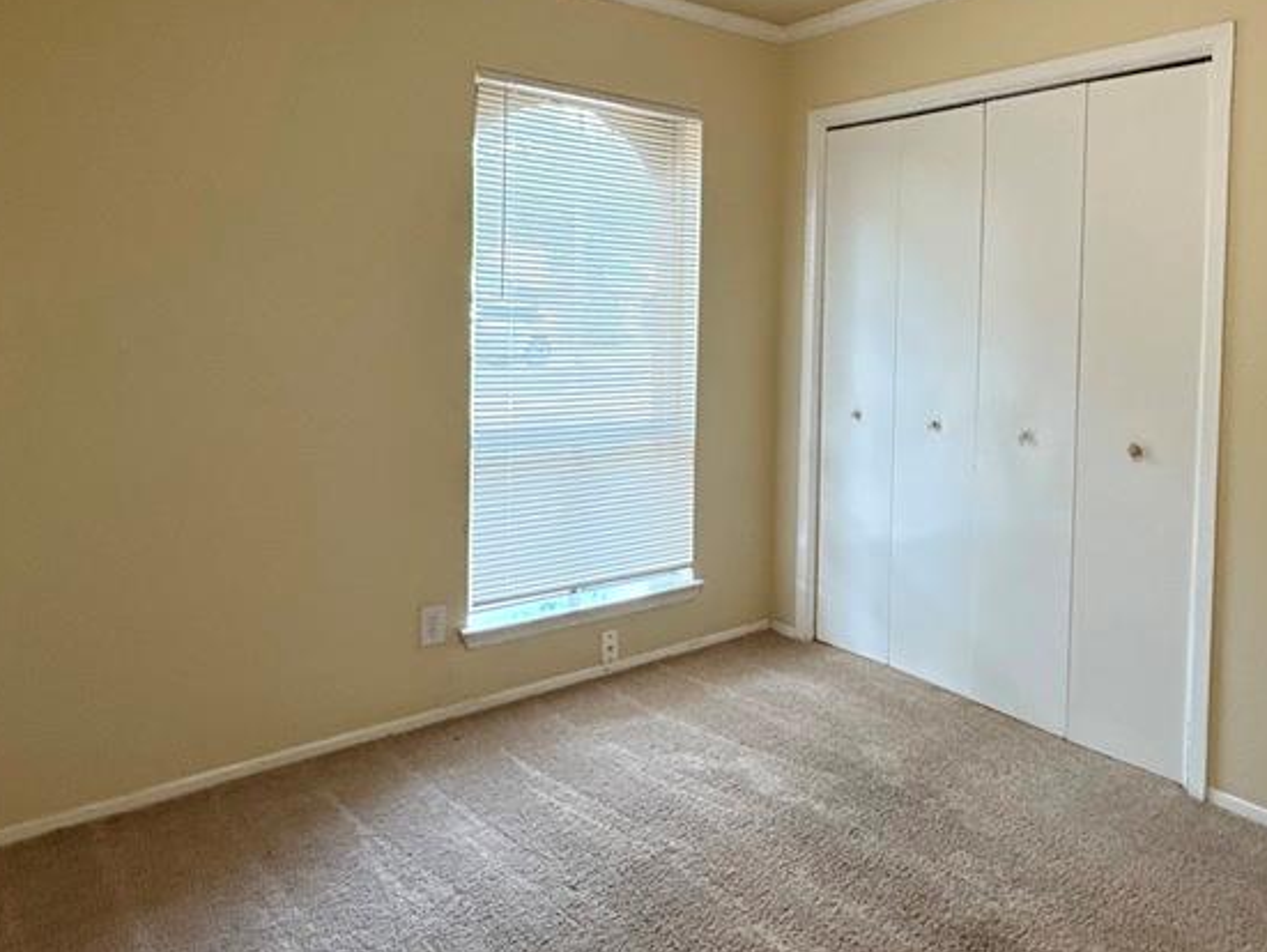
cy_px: 336
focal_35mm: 26
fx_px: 952
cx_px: 777
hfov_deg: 66.4
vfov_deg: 52.3
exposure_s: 1/120
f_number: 2.2
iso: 320
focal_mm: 2.22
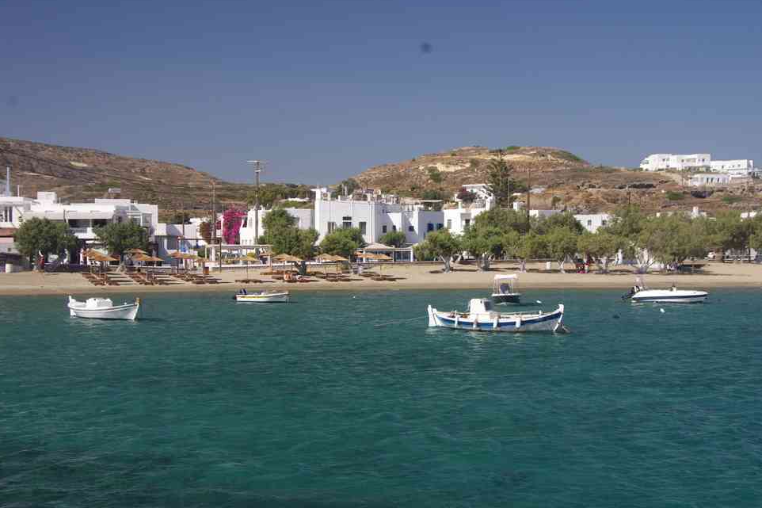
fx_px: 1154
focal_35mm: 55
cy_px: 258
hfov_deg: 36.5
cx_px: 389
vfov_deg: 24.8
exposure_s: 1/125
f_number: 11
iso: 200
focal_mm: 35
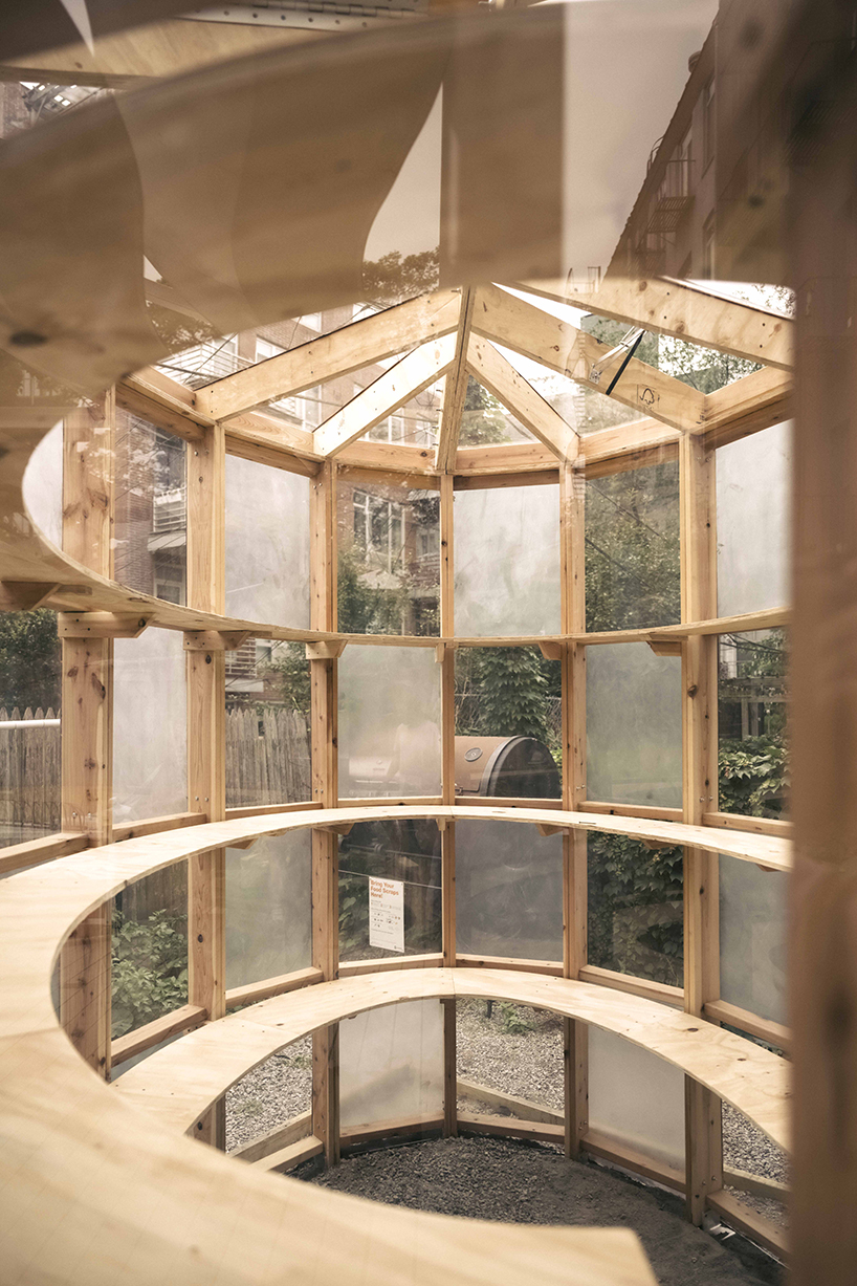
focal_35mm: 24
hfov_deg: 53.1
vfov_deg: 73.7
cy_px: 643
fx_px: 857
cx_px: 428
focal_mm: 24
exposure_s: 1/3200
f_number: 2.8
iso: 320
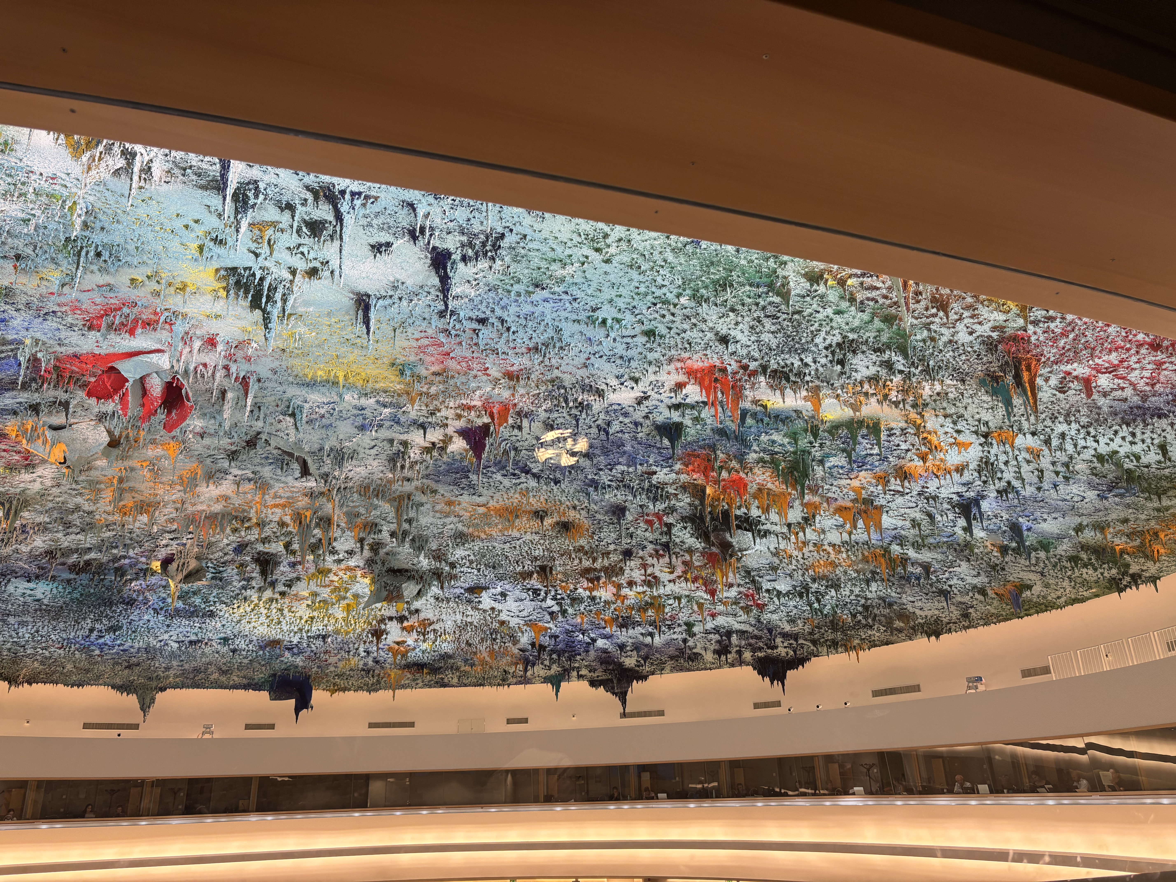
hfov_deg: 67.3
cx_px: 588
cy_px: 441
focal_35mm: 26
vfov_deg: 53.1
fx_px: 883
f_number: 1.6
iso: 80
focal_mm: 5.96
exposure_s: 1/100
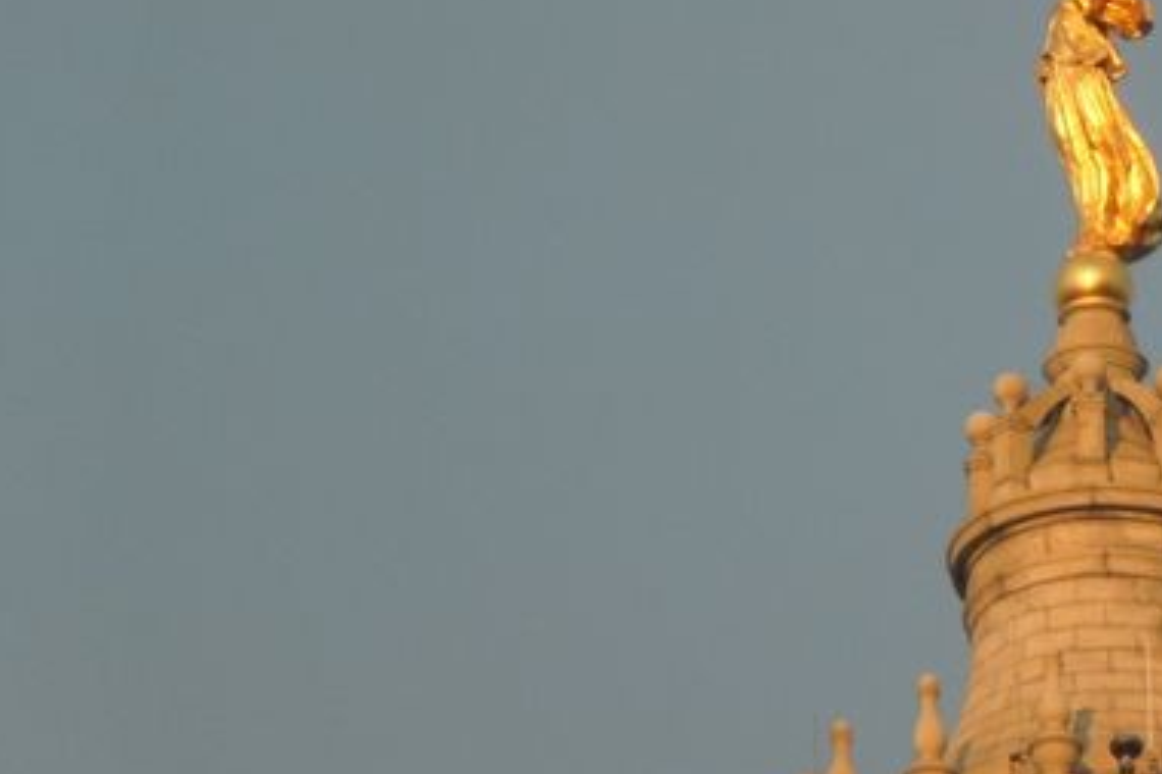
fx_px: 21809
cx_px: 1401
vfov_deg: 2.0
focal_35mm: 676
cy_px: 367
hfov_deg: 3.0
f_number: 5.1
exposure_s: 1/160
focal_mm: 43.4
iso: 100
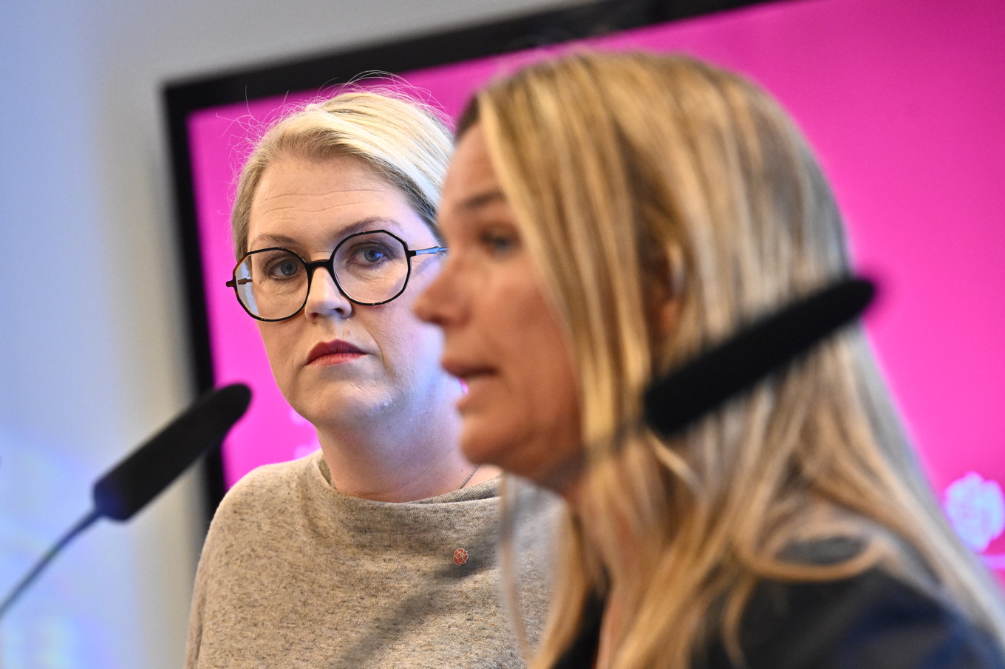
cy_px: 334
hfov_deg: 11.8
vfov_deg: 7.8
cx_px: 502
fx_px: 4882
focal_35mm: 175
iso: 3200
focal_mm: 175
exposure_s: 1/250
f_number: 5.6
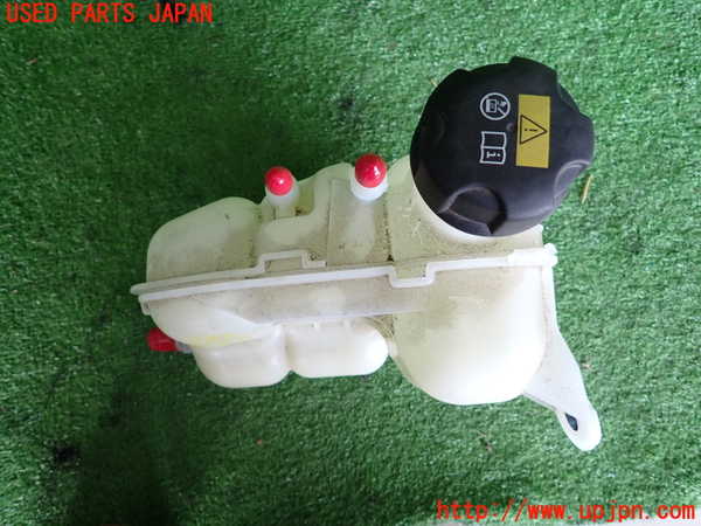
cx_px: 350
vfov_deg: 54.9
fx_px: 506
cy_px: 263
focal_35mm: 25
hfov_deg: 69.4
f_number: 2
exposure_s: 1/125
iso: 200
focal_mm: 4.5
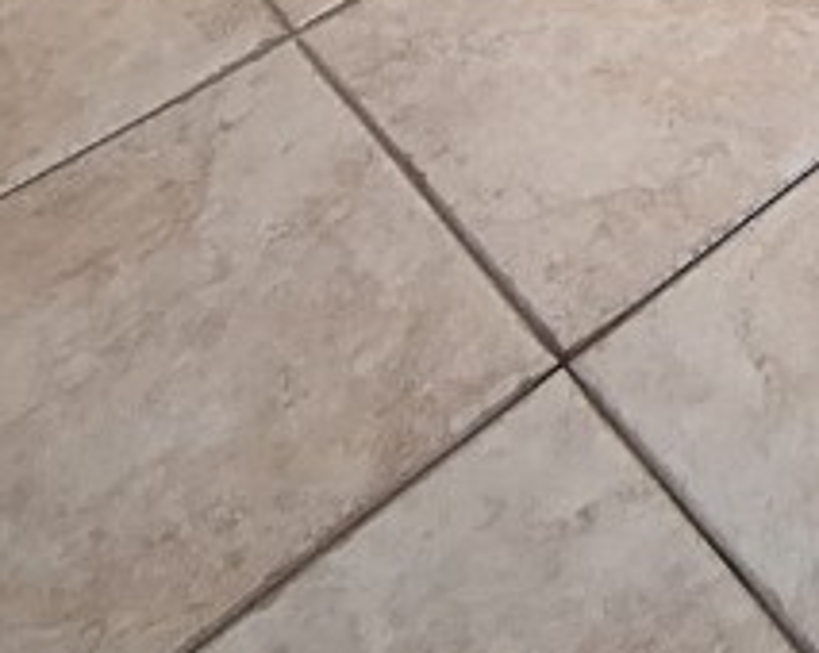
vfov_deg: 19.4
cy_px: -488
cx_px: 827
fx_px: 1477
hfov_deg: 28.9
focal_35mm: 61
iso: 160
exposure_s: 1/40
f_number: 2.2
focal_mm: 1.74
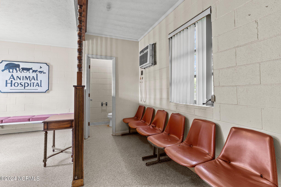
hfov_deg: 93.3
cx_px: 140
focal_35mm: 17
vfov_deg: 70.4
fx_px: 133
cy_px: 94
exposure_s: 2.5
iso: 125
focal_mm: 17
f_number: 6.3
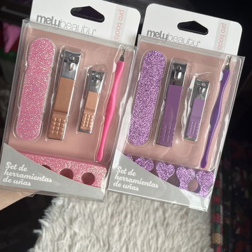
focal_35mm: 31
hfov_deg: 52.5
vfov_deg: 52.2
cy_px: 101
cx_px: 125
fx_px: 255
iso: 40
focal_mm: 5.1
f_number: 1.6
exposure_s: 1/198
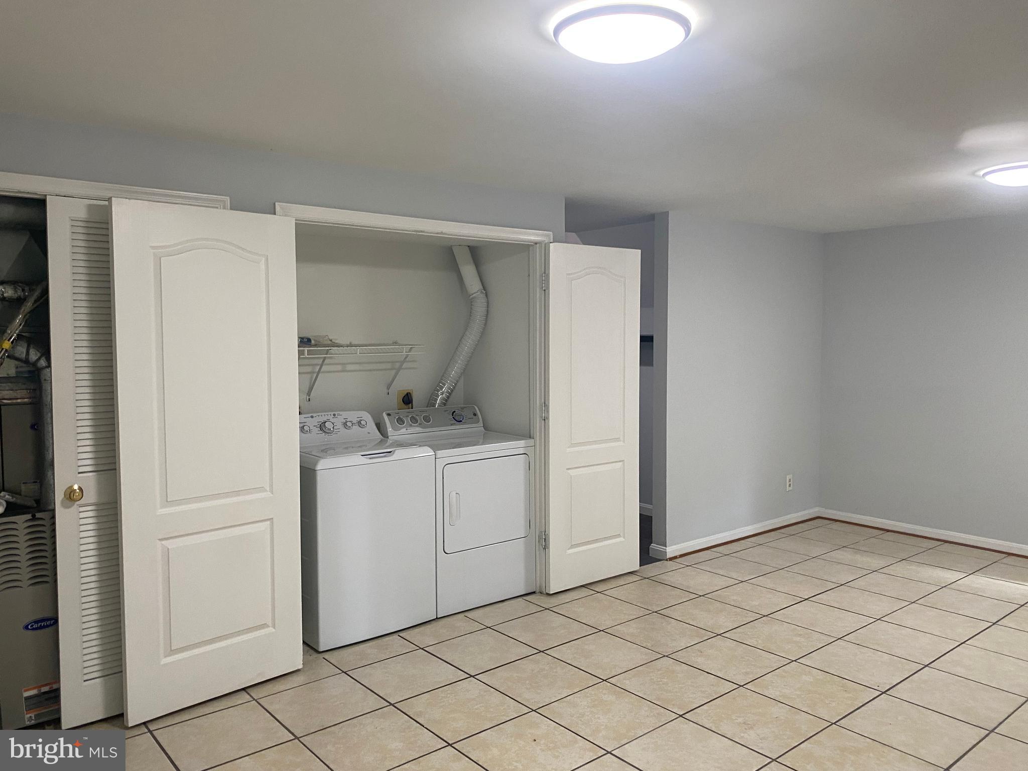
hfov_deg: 67.3
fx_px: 772
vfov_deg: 53.1
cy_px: 386
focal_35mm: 26
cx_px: 514
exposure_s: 1/60
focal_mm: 4.25
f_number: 1.8
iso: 160
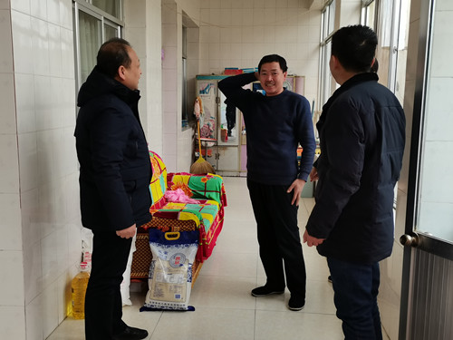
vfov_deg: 38.7
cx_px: 226
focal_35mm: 37
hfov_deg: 50.1
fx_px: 484
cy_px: 170
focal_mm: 5.58
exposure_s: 1/100
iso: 64
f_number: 1.8
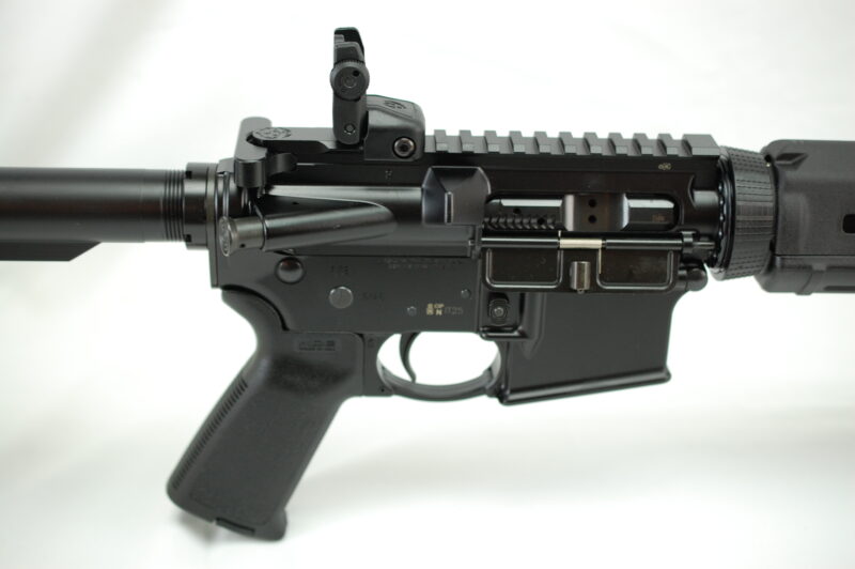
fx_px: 1424
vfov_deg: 22.6
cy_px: 284
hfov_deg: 33.4
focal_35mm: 60
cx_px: 428
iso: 400
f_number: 3.5
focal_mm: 40
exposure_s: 1/50
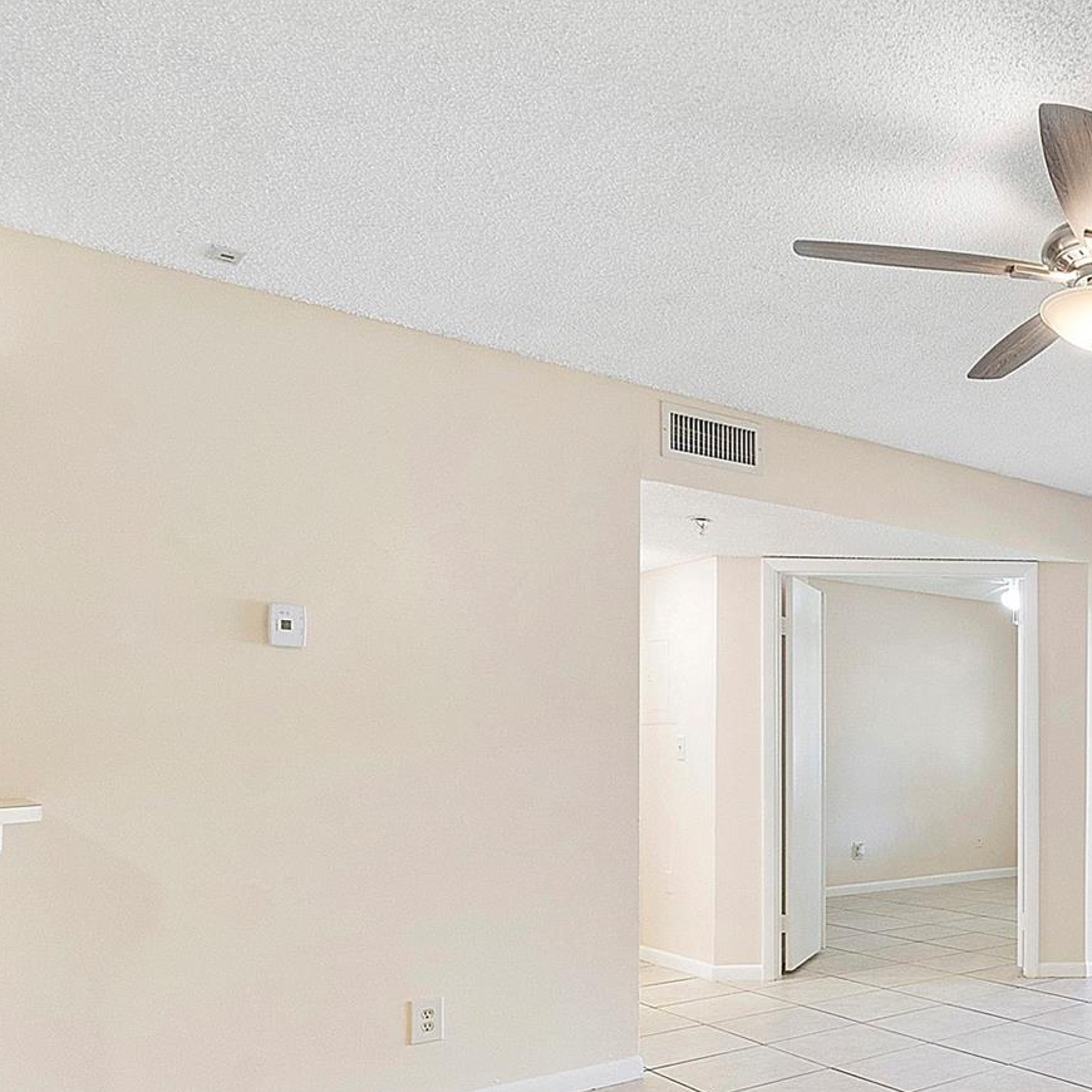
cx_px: 1140
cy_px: 759
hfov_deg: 44.2
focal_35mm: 30
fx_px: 1071
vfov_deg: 52.6
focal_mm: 10
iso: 250
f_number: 10
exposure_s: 1/10
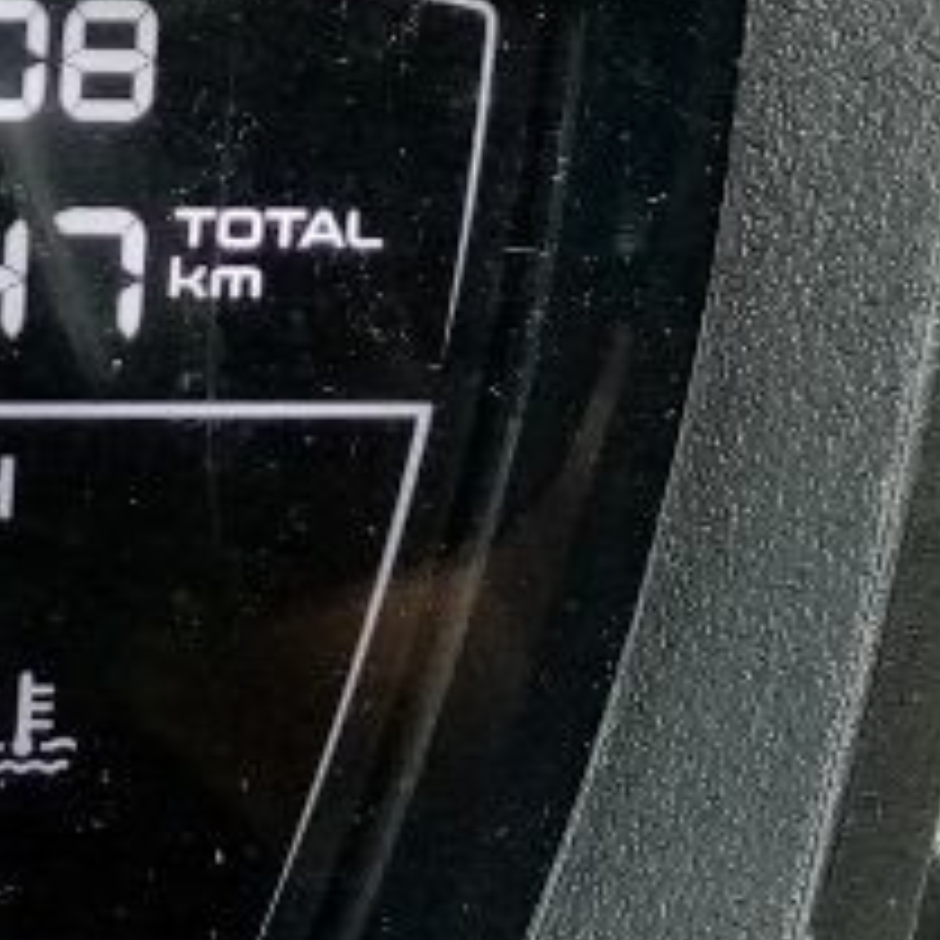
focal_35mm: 141
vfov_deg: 12.0
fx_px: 4332
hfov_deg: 10.1
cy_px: -319
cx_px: -1633
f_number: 1.8
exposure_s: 1/50
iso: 117
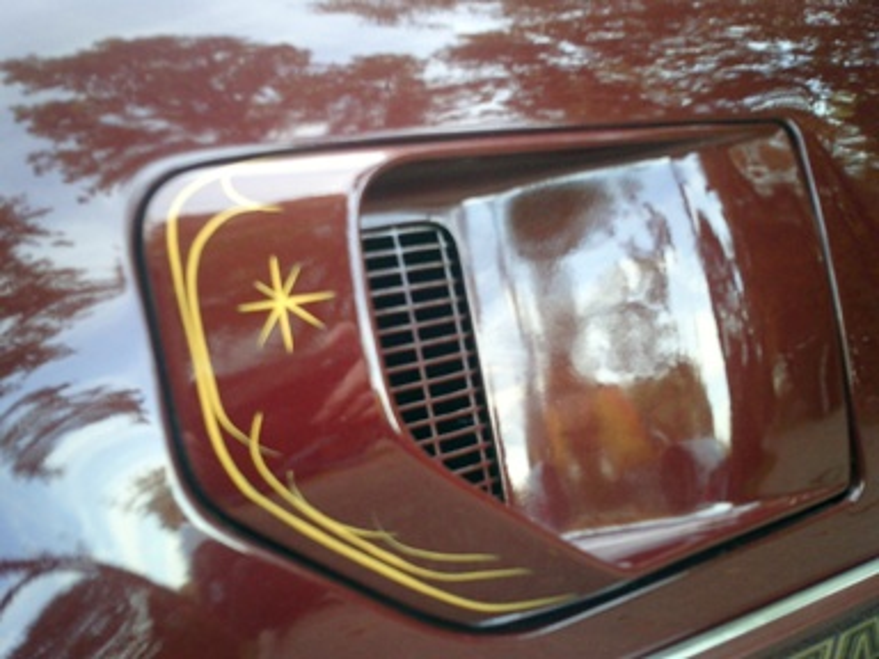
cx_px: 440
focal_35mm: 36
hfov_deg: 51.4
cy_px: 330
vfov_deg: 39.7
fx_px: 914
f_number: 3.2
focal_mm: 7.5
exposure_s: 1/40
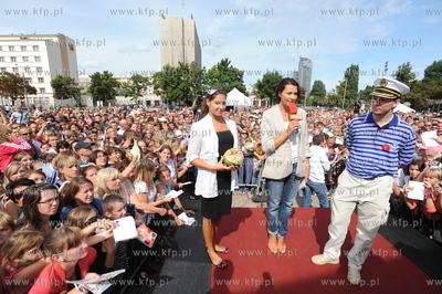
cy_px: 147
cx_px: 221
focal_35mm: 17
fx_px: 209
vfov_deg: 70.3
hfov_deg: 93.3
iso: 200
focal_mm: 17
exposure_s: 1/400
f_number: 8
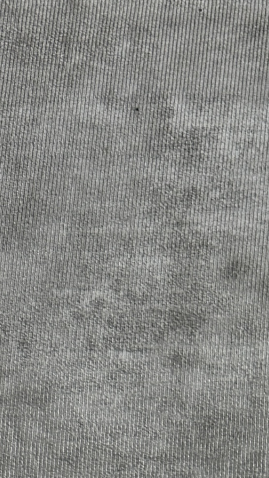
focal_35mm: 126
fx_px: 1597
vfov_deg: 13.9
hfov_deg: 9.1
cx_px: 504
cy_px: 1010
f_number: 1.78
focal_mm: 6.76
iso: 125
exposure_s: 1/50
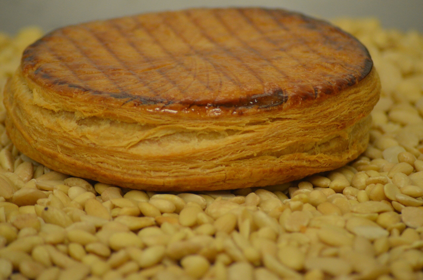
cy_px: 140
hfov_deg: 7.1
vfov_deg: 4.7
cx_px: 212
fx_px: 3430
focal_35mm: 292
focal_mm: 195
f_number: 4.8
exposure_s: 1/500
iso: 1800
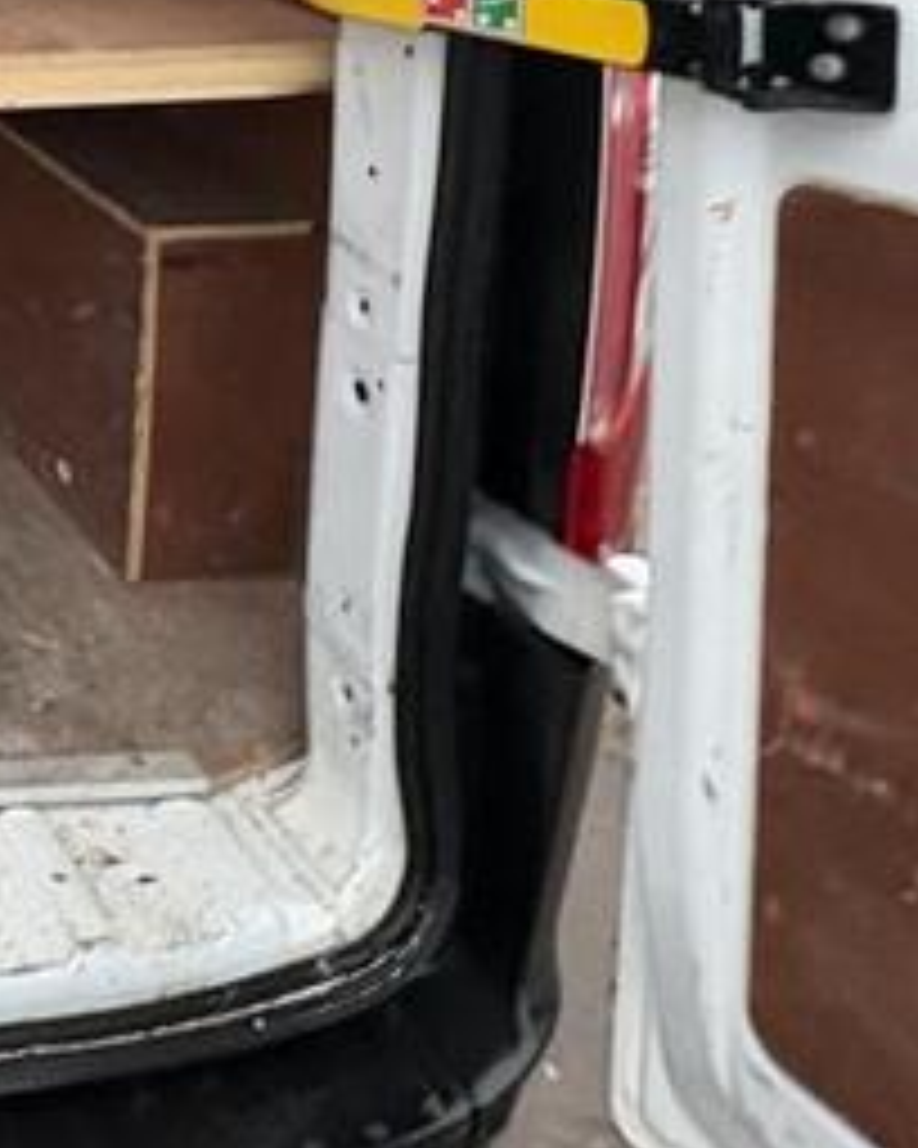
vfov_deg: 33.4
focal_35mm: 48
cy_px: -140
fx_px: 1630
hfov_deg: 22.4
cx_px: -626
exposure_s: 1/97
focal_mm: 2.22
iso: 250
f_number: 2.2
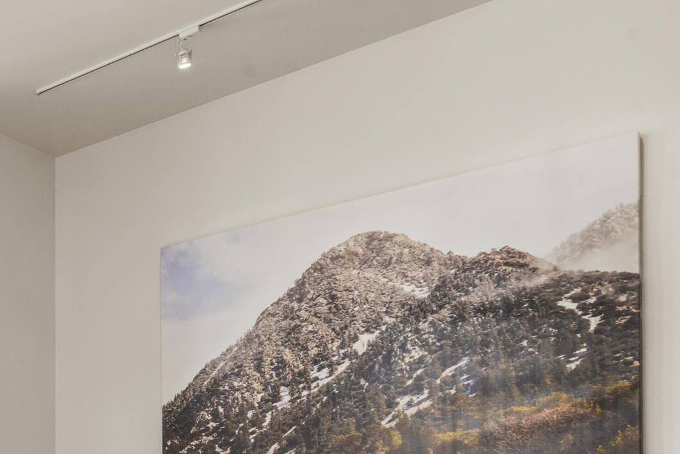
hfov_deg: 32.1
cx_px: -186
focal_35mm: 48
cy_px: 514
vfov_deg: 25.7
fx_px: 907
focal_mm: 17
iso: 400
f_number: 10
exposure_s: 1/15
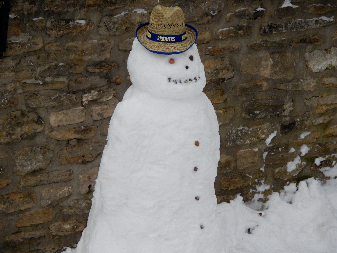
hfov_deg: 4.0
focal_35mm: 493
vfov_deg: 3.0
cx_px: 168
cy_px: 126
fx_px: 4800
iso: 400
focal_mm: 88.6
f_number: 5.8
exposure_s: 1/100
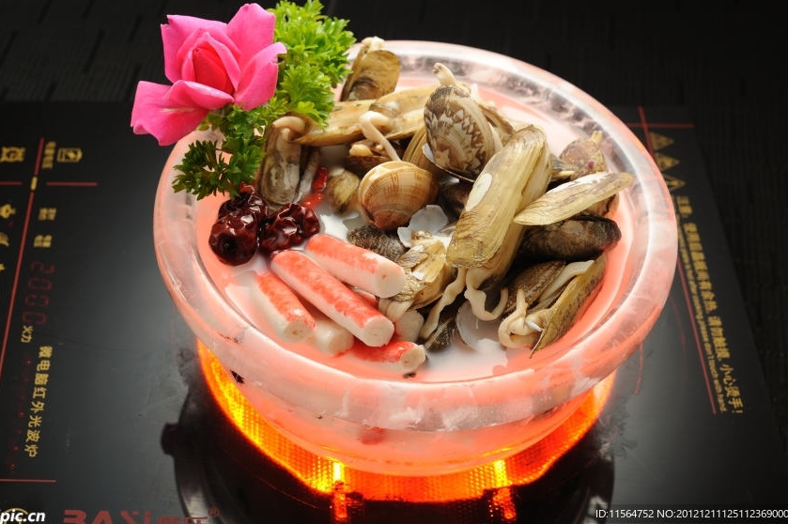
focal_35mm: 61
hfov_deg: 32.8
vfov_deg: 22.2
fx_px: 1334
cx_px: 328
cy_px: 213
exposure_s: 1/20
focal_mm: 50
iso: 200
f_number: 9
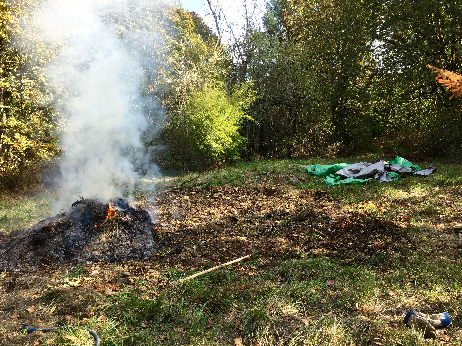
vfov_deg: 48.2
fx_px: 387
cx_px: 231
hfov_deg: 61.7
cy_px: 173
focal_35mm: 29
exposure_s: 1/237
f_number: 2.2
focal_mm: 4.15
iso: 25
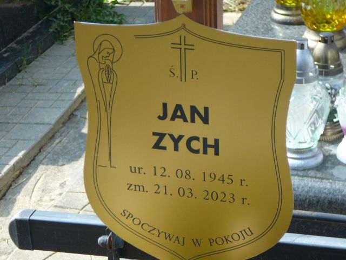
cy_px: 130
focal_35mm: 105
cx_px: 173
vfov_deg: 14.1
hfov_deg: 18.7
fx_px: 1050
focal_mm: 15.6
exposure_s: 1/250
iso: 80
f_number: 3.9
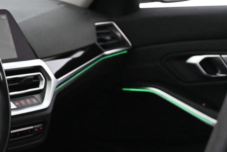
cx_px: -28
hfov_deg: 14.7
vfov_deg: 10.1
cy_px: 72
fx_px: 859
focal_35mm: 136
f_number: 5.6
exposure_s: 1/60
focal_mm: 39
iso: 9000
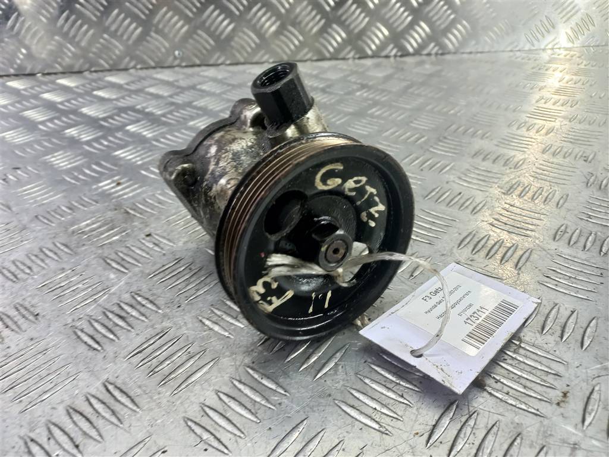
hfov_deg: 69.4
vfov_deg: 54.9
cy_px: 228
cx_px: 304
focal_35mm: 25
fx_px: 440
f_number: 1.8
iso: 100
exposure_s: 1/50
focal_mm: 4.6
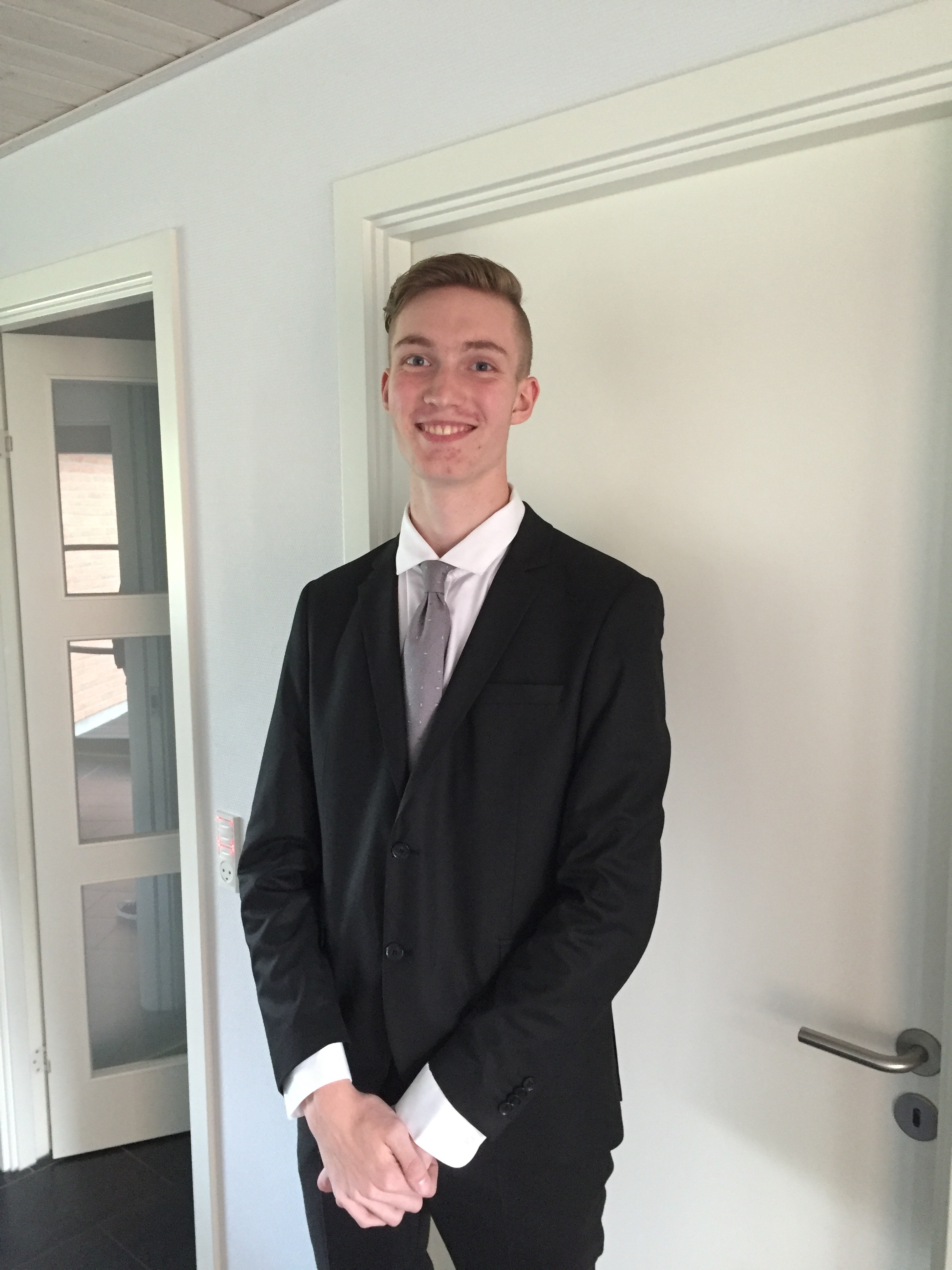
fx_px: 1063
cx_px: 476
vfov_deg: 61.7
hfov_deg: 48.2
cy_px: 635
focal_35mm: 29
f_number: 2.2
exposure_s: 1/33
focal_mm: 4.15
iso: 200
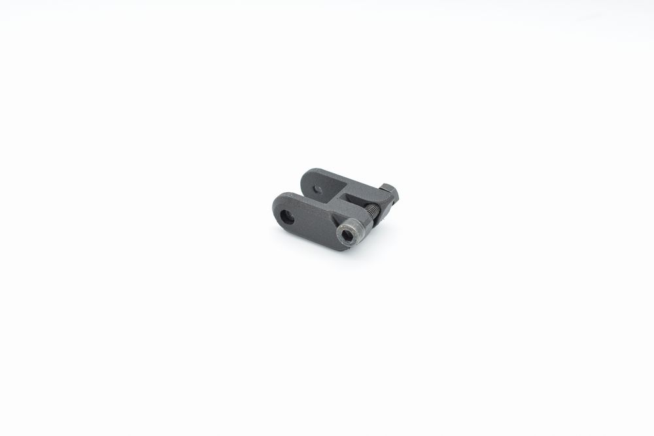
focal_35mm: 60
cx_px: 327
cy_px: 218
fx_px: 1090
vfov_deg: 22.6
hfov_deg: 33.4
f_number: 7.1
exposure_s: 1/100
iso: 400
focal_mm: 40
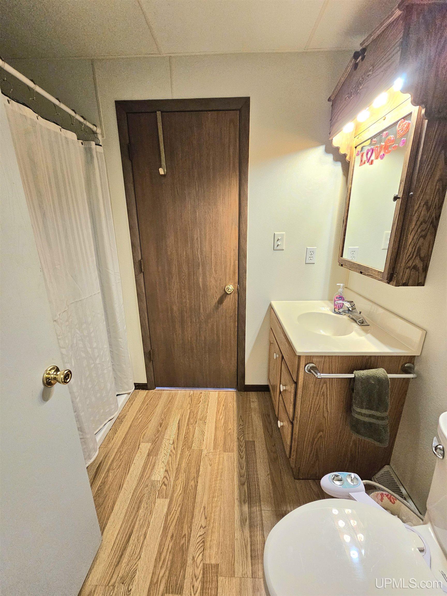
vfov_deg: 106.2
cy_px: 298
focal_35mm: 13
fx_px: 224
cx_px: 224
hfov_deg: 89.9
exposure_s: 1/60.2
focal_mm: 2.2
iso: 400
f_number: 2.2
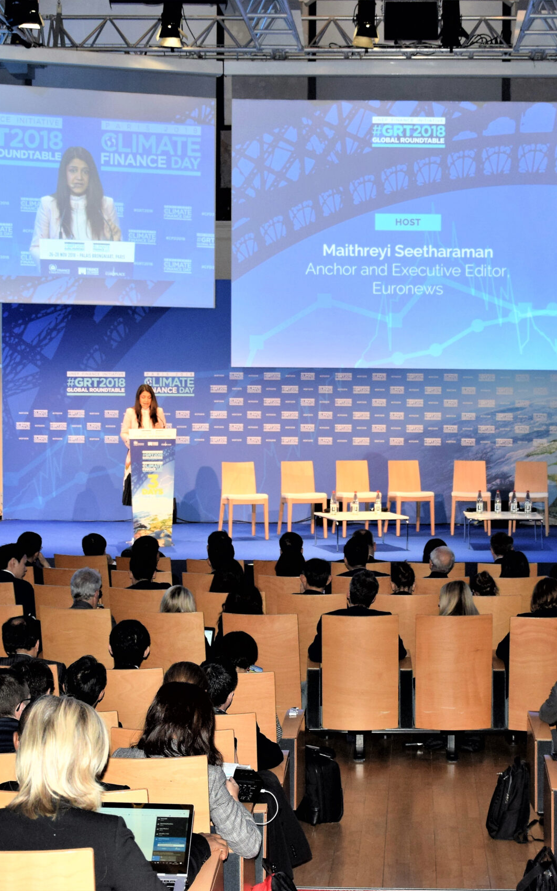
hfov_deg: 18.8
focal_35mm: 69
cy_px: 446
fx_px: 1676
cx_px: 378
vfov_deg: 29.8
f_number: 4.2
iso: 900
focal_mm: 30
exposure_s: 1/60
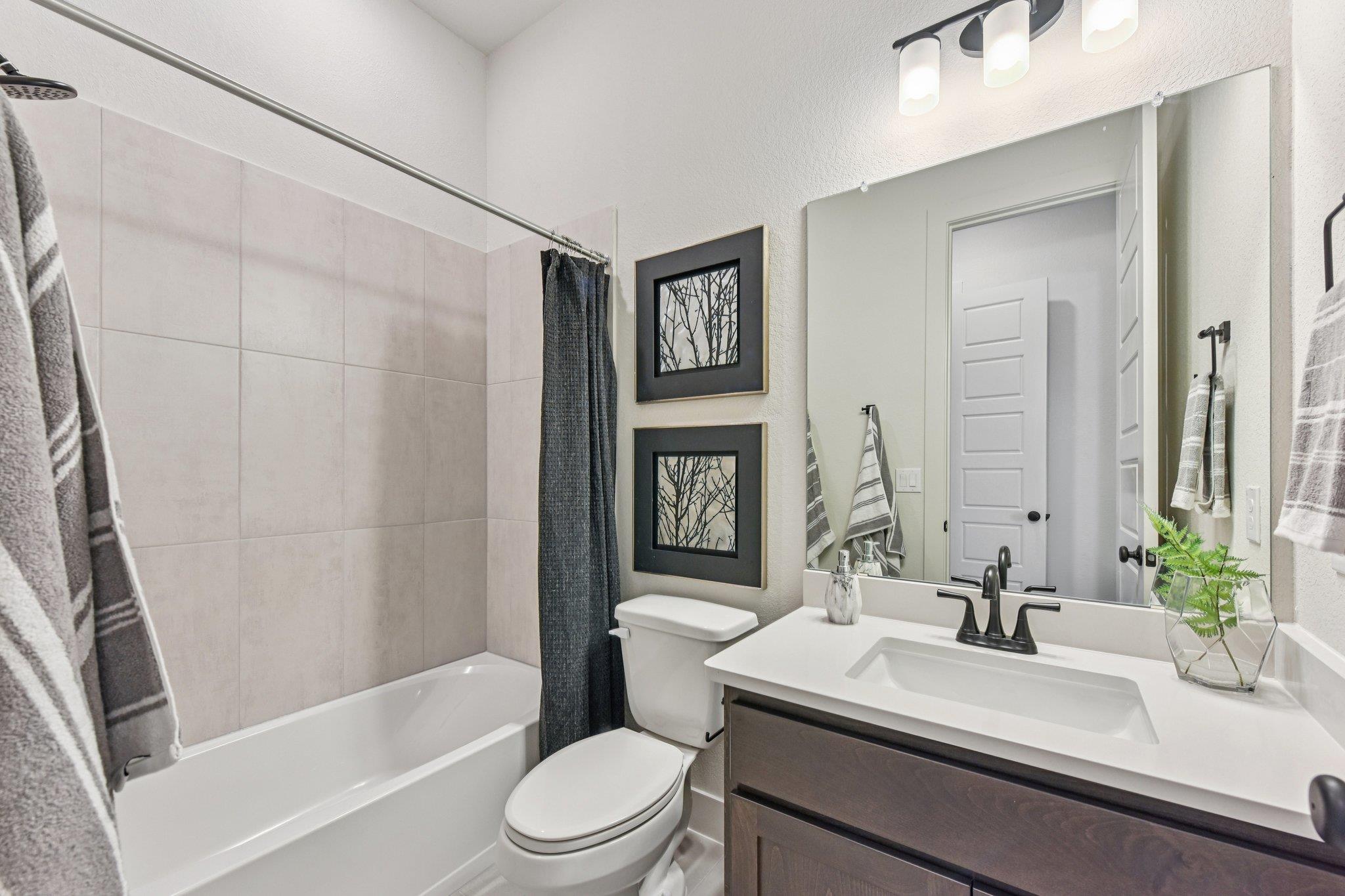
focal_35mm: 14
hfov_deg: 104.3
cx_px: 672
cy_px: 448
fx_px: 523
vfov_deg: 81.2
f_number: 8
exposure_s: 1/15
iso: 360
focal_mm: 14
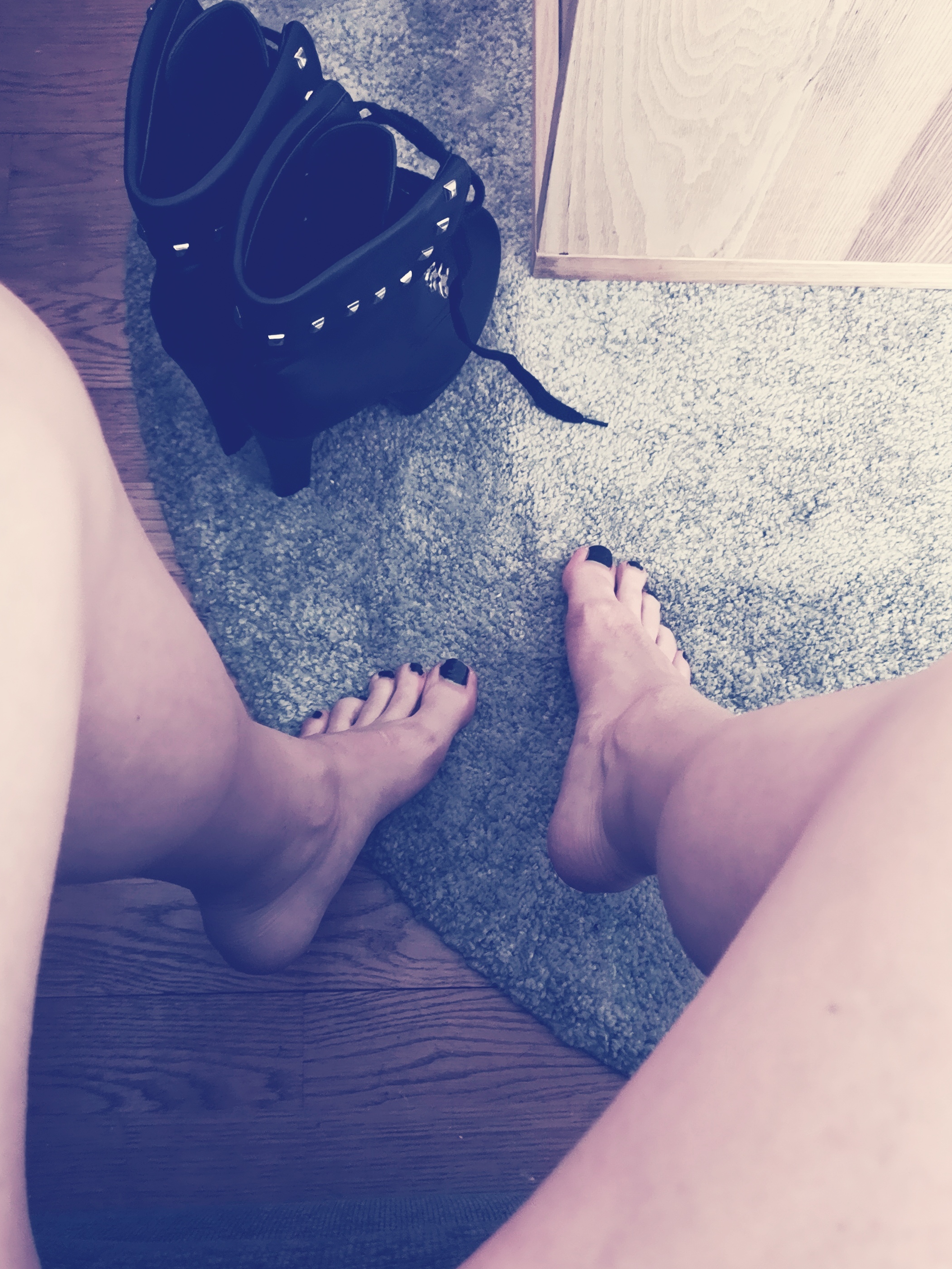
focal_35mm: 35
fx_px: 1283
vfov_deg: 52.4
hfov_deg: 40.7
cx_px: 438
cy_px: 731
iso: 800
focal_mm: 3.95
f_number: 1.8
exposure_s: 1/16.7
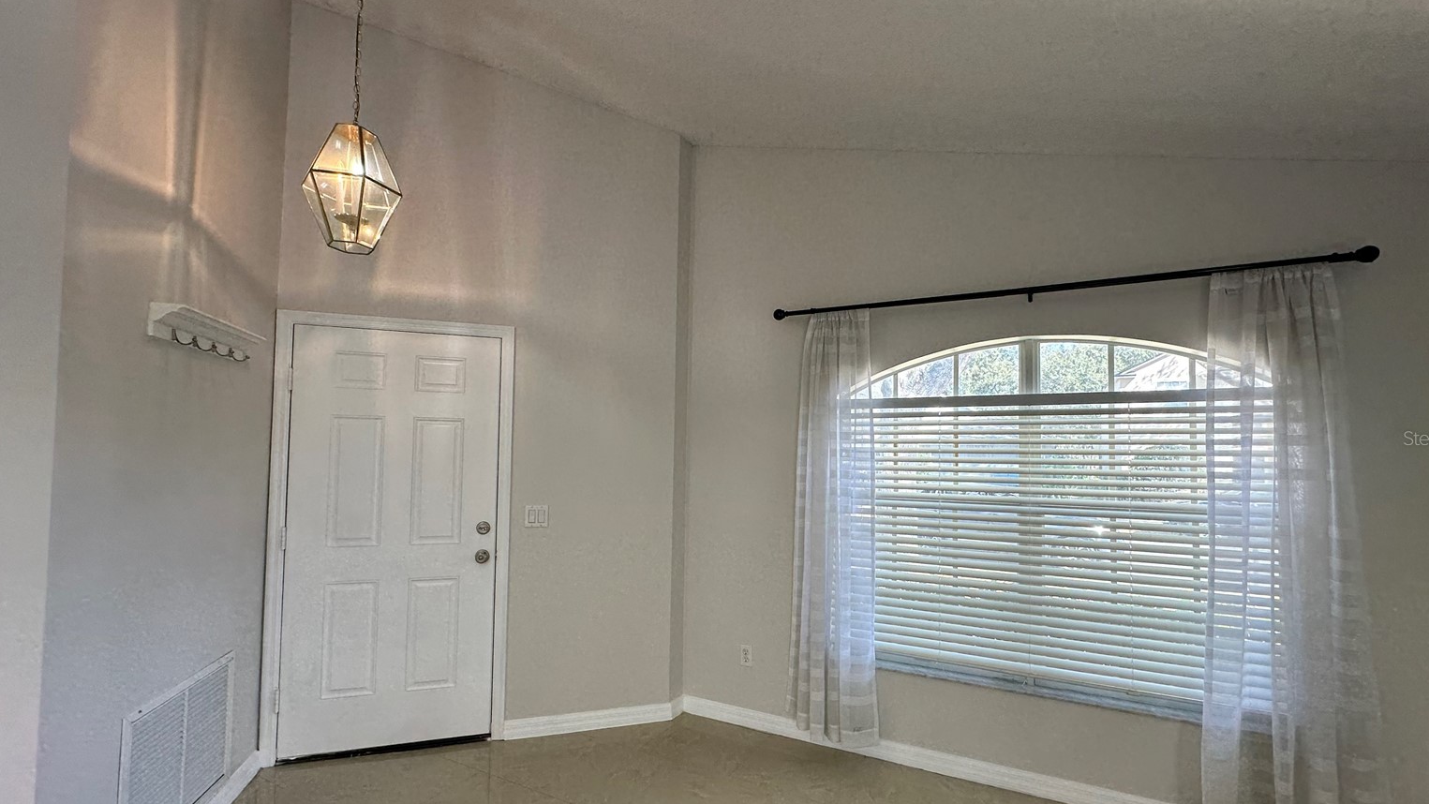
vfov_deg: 67.0
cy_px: 438
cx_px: 742
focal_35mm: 16
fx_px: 606
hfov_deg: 99.3
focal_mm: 2.22
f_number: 2.2
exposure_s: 1/120
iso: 64
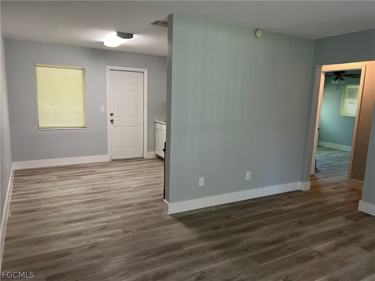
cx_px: 188
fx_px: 282
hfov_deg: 67.3
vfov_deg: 53.1
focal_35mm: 26
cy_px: 140
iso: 160
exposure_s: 1/60
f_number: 1.5
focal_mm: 5.7
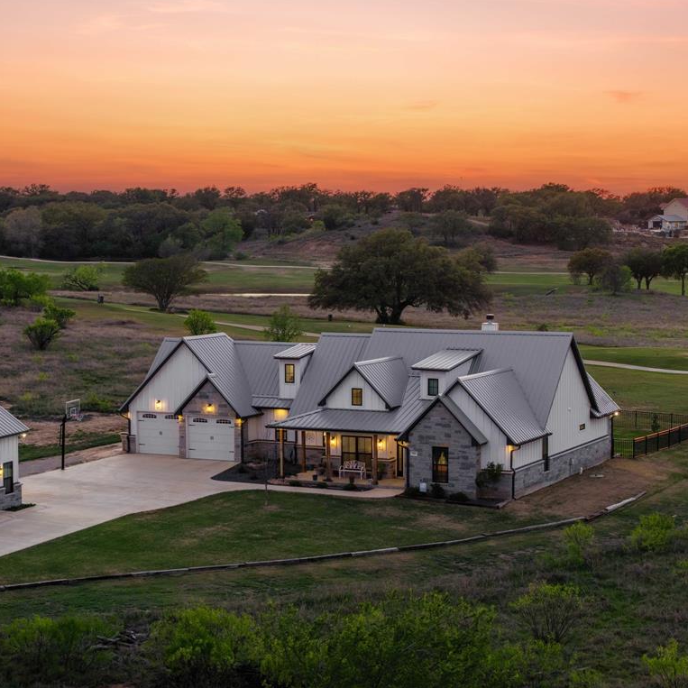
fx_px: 1866
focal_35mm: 83
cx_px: 400
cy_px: 343
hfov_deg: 20.9
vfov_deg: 20.9
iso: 100
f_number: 2.8
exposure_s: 1/60
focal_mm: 19.35
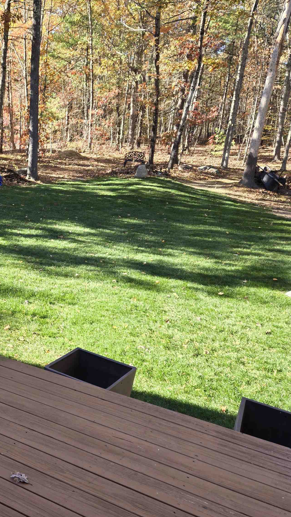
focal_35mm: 34
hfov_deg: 31.9
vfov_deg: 58.0
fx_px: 466
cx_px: -1
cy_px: 263
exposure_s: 1/180
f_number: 1.8
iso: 32
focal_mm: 5.4
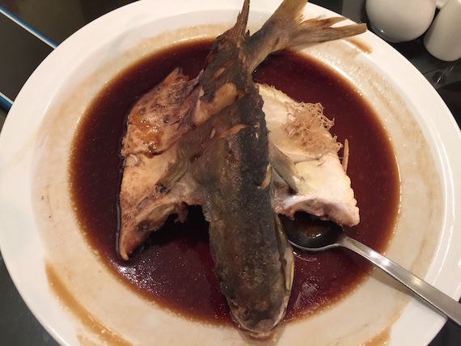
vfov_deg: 48.3
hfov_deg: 61.6
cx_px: 230
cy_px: 173
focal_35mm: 29
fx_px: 386
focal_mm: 4.15
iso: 80
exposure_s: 1/4
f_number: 2.2
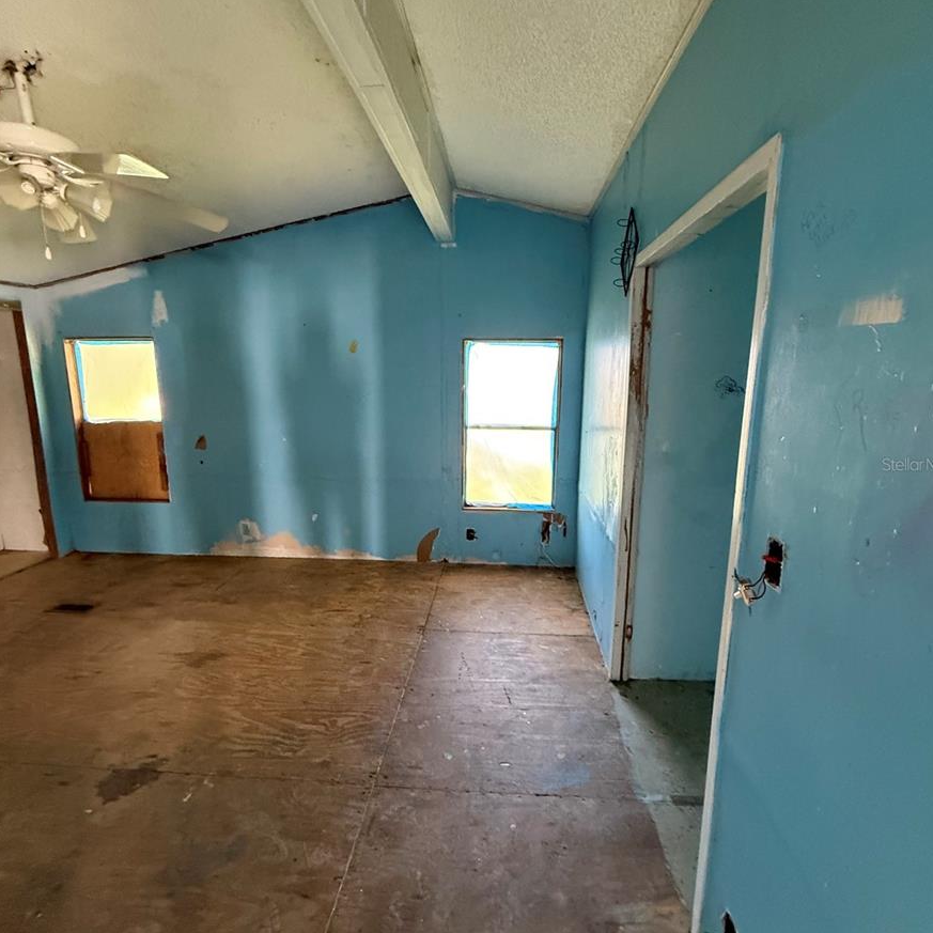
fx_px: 518
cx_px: 477
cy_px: 464
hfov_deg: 84.0
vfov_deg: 84.0
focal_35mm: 17
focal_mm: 2.22
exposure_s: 1/60
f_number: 2.2
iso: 640
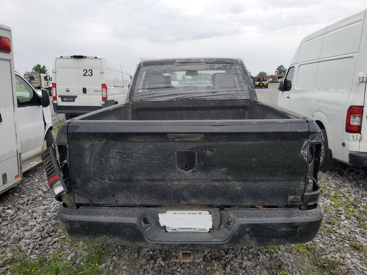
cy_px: 138
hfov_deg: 67.3
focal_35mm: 26
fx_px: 276
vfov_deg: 53.1
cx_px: 184
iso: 50
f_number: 1.5
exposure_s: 1/909
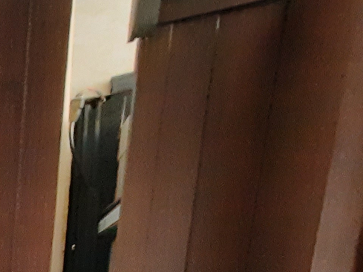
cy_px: 497
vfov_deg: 19.6
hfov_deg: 20.1
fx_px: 566
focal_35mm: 54
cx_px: -343
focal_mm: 1.74
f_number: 2.2
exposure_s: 1/50
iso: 200
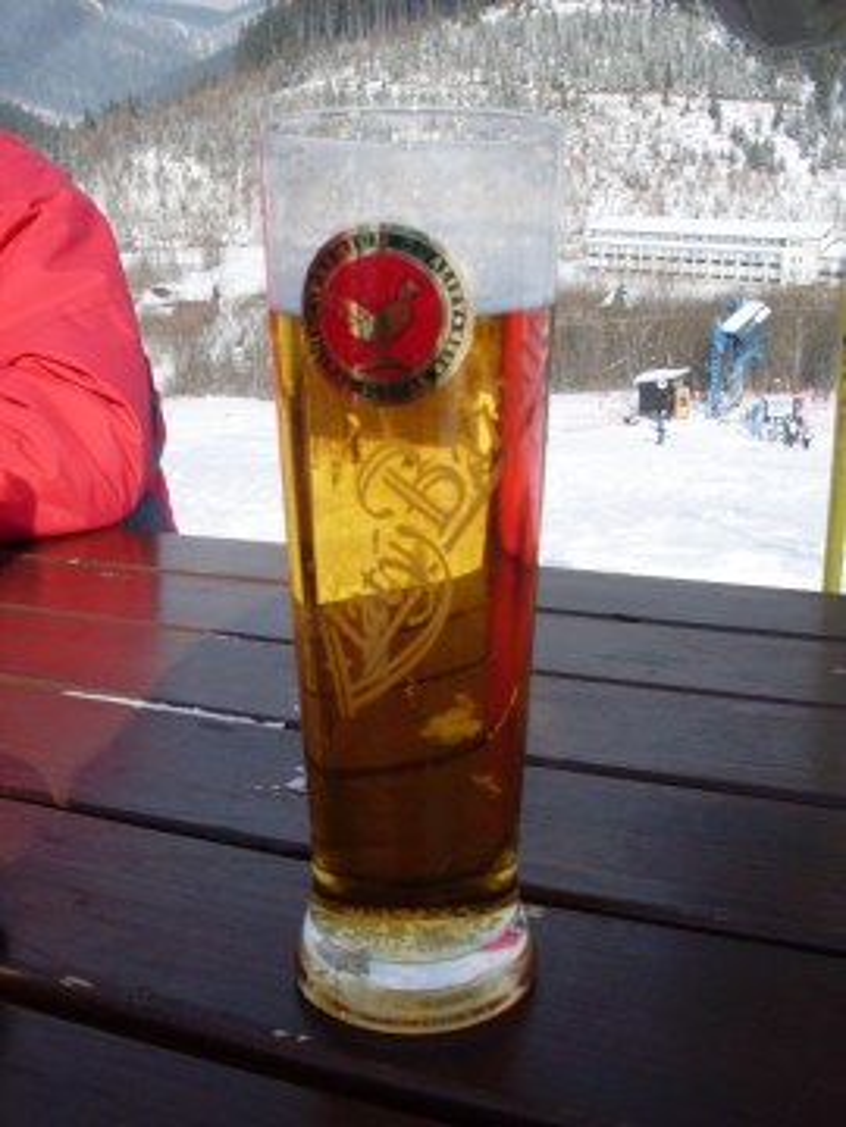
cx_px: 423
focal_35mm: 38
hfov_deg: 37.7
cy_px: 564
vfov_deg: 49.0
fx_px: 1238
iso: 80
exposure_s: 1/250
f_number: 8.4
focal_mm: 6.3
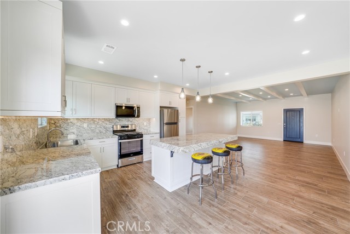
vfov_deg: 90.0
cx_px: 175
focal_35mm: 12
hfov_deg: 112.6
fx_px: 117
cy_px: 117
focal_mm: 12
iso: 400
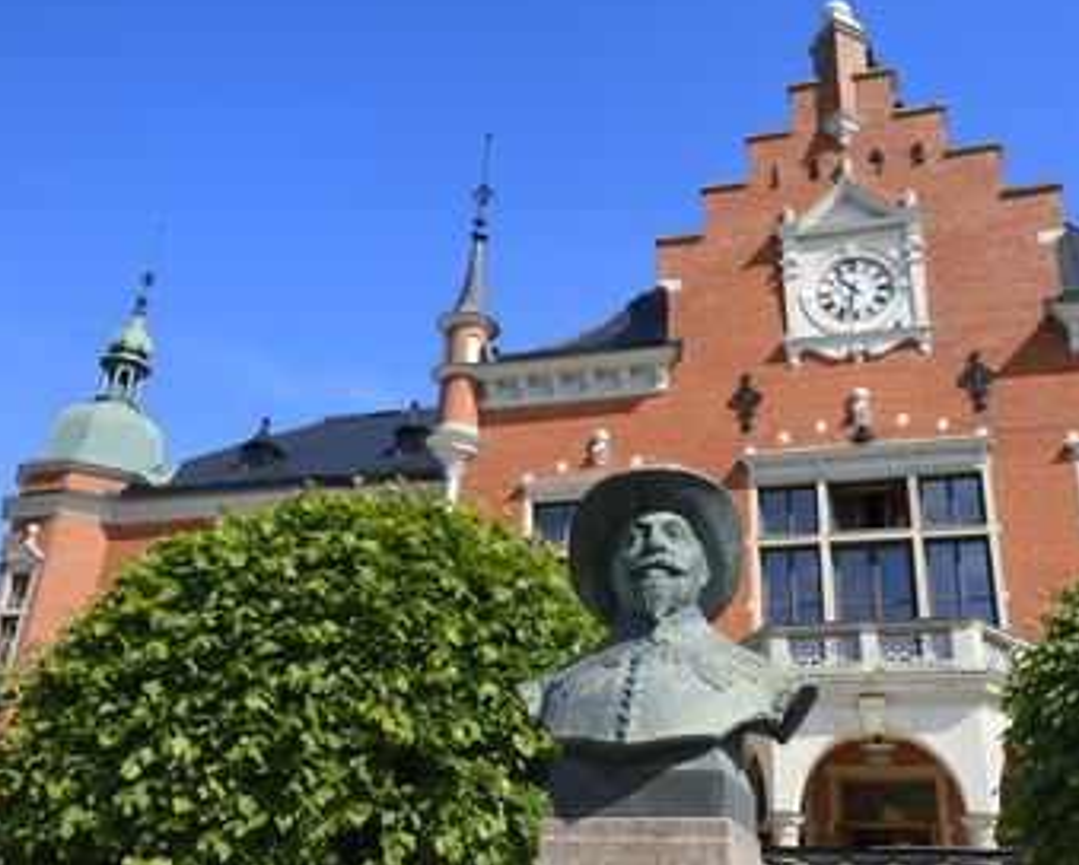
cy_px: 426
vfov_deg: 41.2
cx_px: 586
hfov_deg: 50.2
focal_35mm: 36
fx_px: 1151
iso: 200
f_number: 8
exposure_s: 1/400
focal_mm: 31
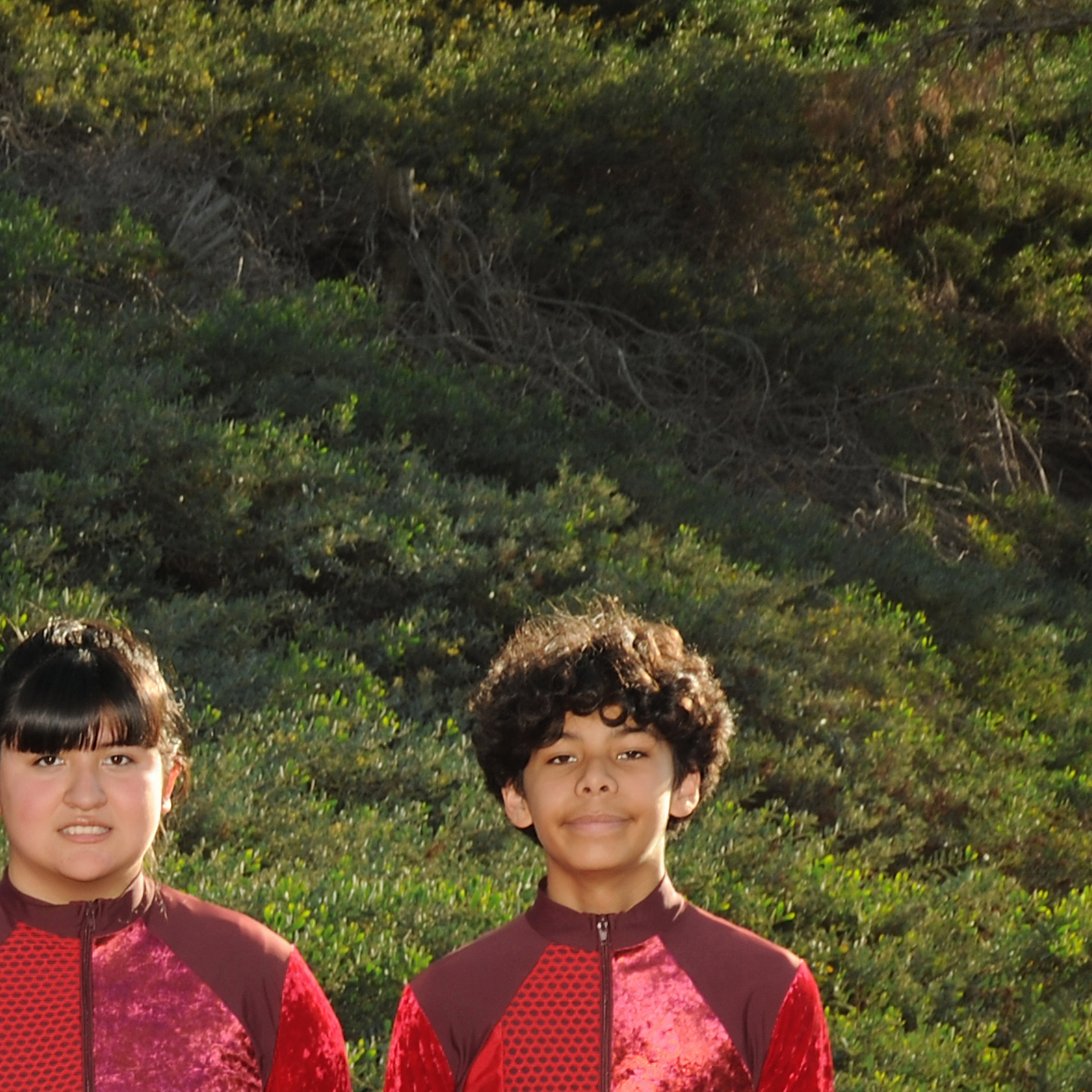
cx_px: -849
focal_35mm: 175
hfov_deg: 9.5
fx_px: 6246
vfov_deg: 9.6
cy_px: 1797
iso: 100
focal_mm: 40
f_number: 11
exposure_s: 1/60
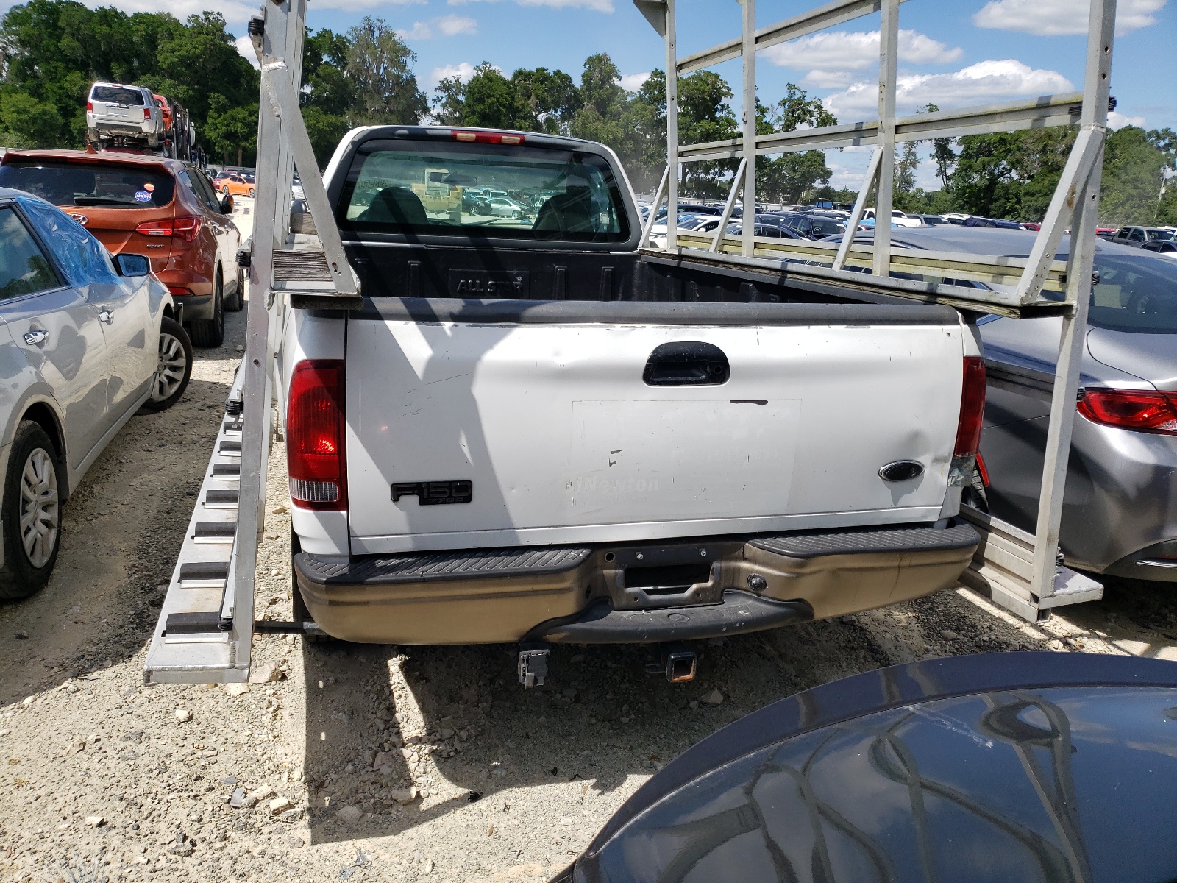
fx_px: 884
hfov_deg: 67.3
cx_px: 588
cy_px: 442
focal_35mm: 26
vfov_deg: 53.1
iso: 50
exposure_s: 1/5000
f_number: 1.5
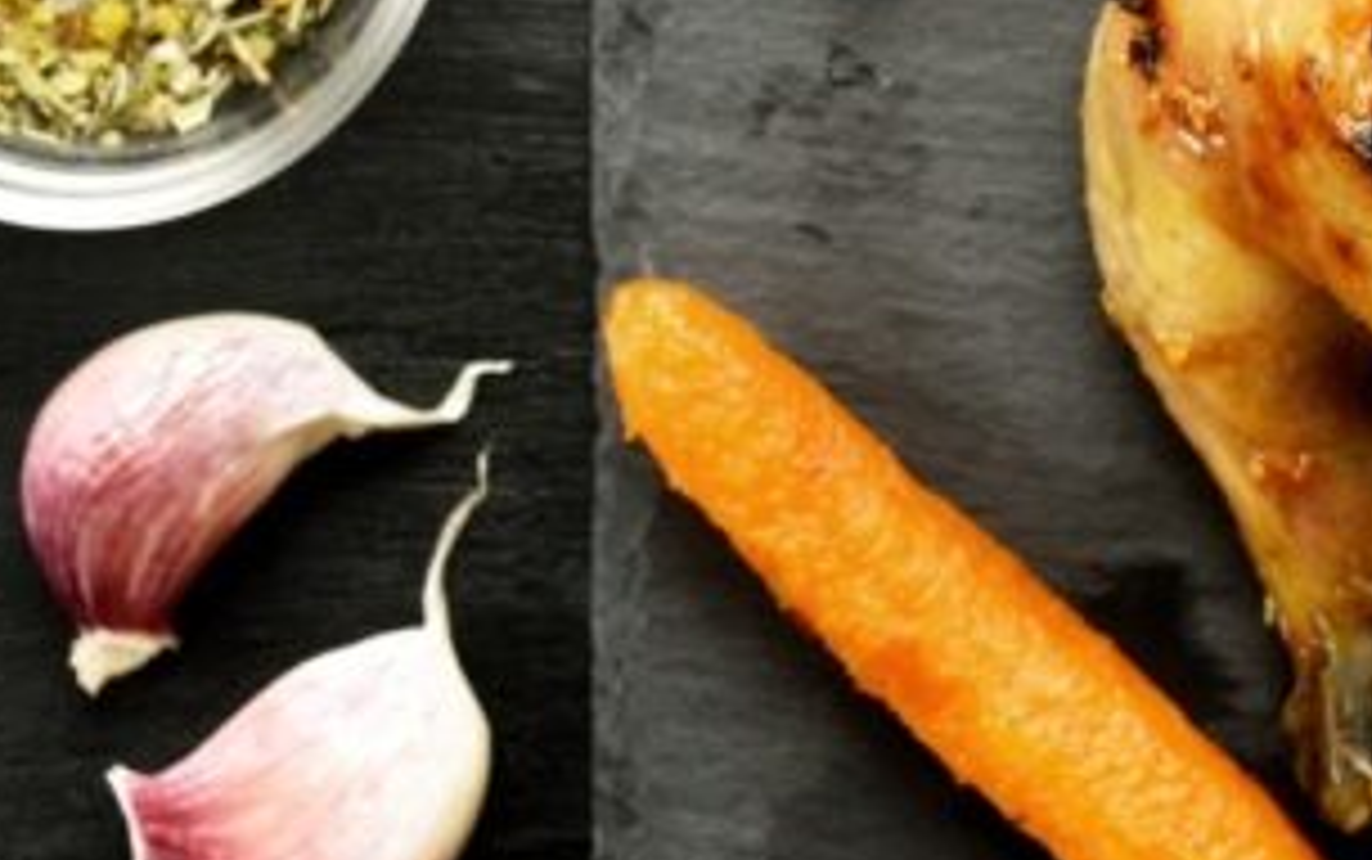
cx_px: 1408
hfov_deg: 13.4
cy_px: -117
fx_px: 5761
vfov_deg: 8.5
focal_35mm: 154
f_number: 13
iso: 100
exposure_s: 1/160
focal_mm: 60
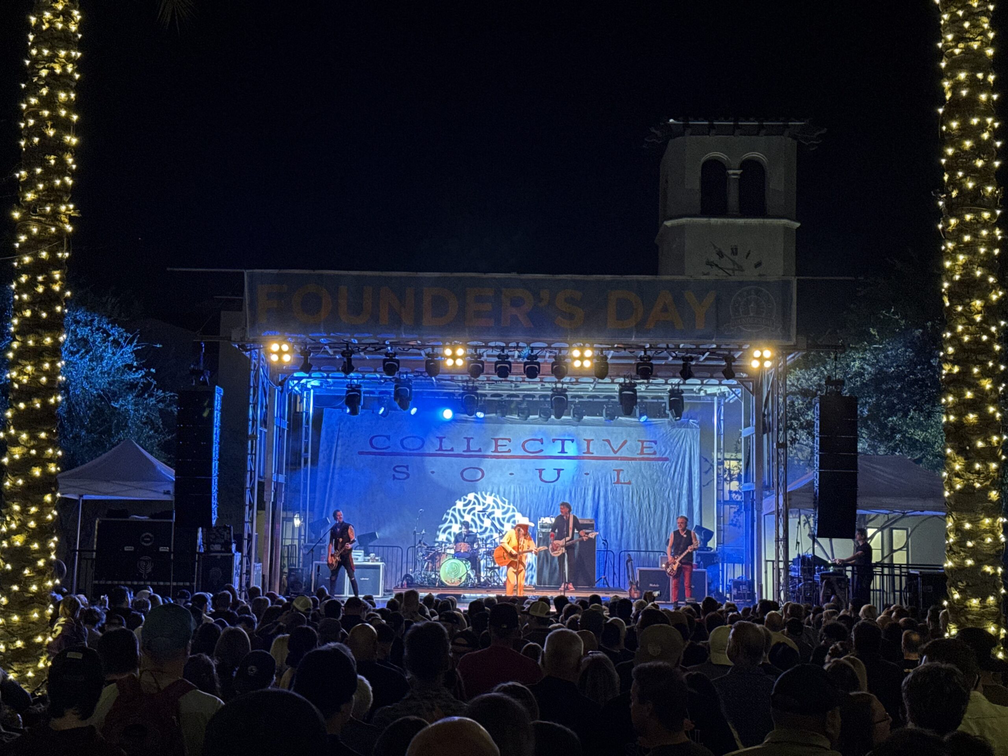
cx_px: 504
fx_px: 1398
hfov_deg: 39.7
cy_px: 378
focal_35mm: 48
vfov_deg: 30.3
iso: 400
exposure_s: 1/40
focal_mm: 6.76
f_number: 1.78
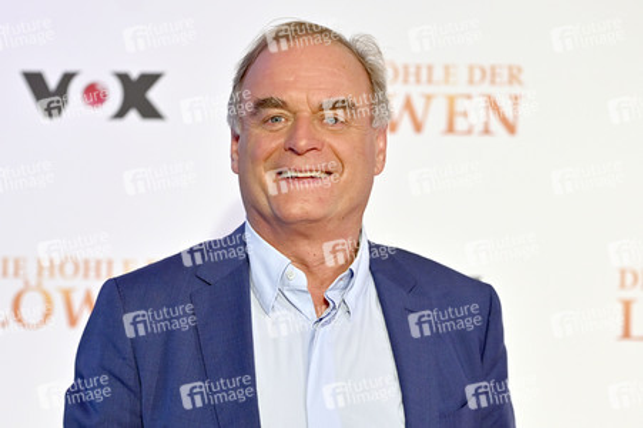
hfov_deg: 22.2
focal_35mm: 92
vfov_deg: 14.8
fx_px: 1642
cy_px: 214
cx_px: 322
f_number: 2.8
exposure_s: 1/400
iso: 1250
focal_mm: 92
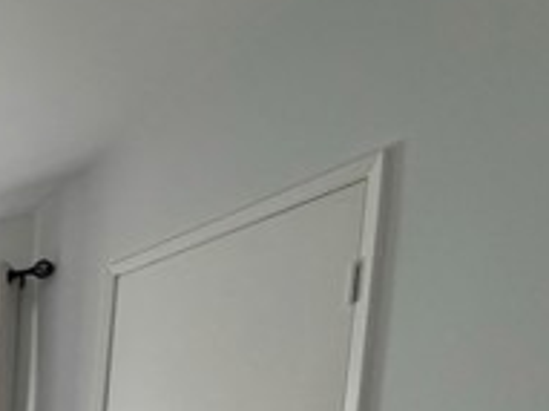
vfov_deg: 25.8
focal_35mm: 47
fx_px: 745
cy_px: 555
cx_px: -316
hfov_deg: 26.3
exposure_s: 1/120
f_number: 2.2
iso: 320
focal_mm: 2.22
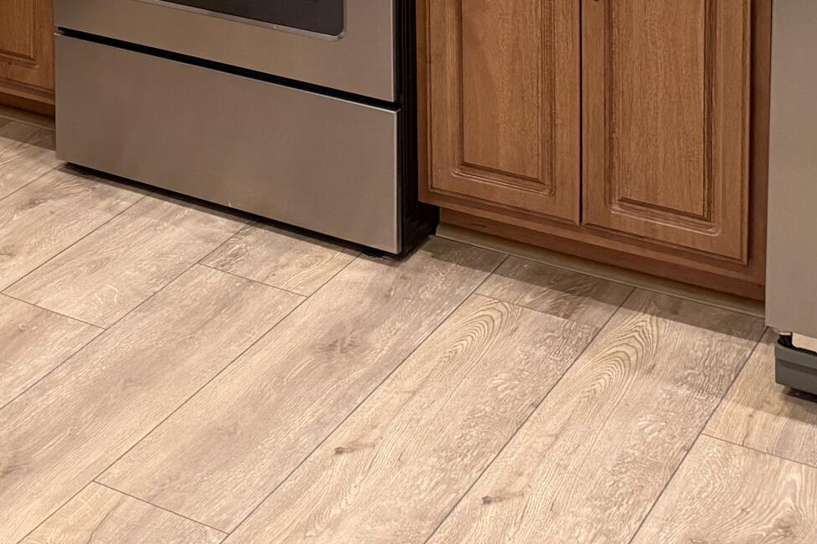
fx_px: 1747
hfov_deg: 25.4
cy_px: -391
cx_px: 56
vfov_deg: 15.5
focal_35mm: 77
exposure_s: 1/60
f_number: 1.78
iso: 400
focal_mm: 6.76
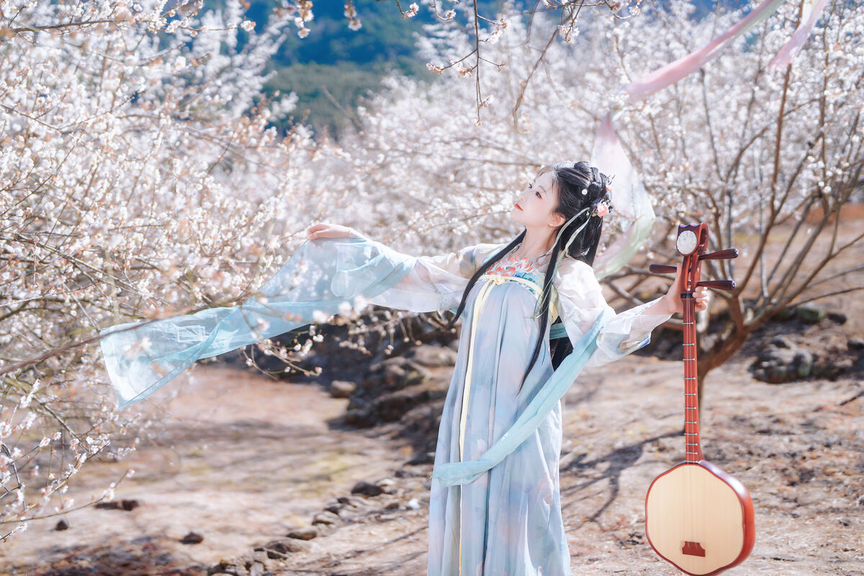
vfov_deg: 27.0
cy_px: 288
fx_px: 1200
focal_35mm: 50
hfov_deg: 39.6
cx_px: 432
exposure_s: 1/3200
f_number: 2
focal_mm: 50
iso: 100
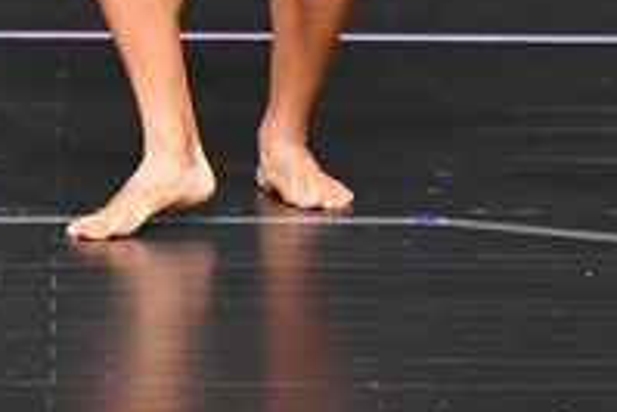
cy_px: -362
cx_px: 364
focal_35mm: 1166
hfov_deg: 1.8
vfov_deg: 1.2
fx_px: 19998
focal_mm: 200
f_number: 5.6
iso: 5000
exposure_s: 1/400
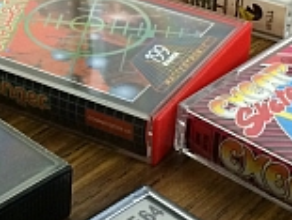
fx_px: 930
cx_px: 105
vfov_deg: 13.5
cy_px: 49
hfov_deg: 17.8
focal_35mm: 110
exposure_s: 1/33
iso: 200
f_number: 2.2
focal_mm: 4.12
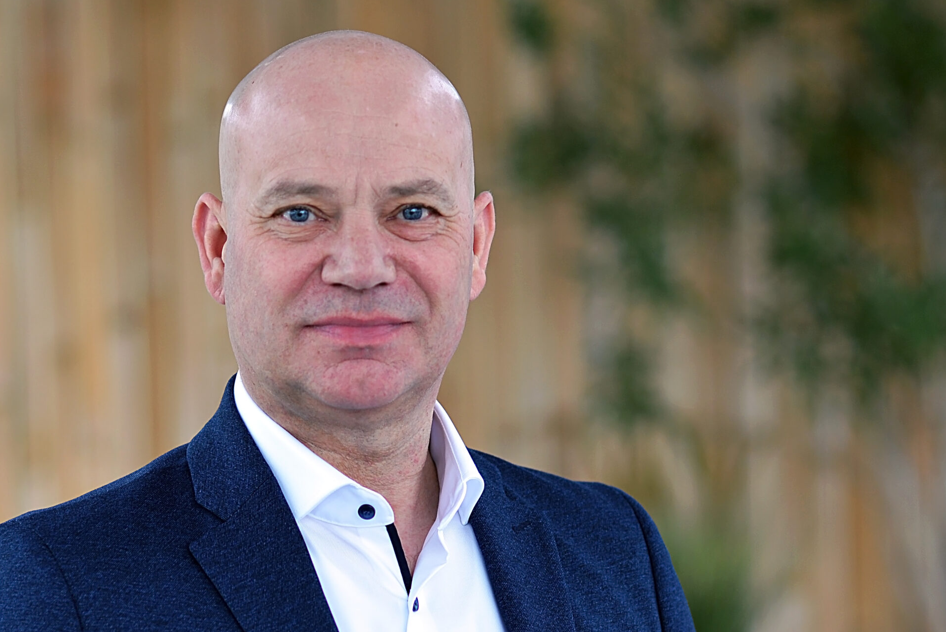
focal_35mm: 114
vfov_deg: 12.0
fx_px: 2996
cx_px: 432
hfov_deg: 17.9
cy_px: 389
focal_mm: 85
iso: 200
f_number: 2.8
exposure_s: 1/160
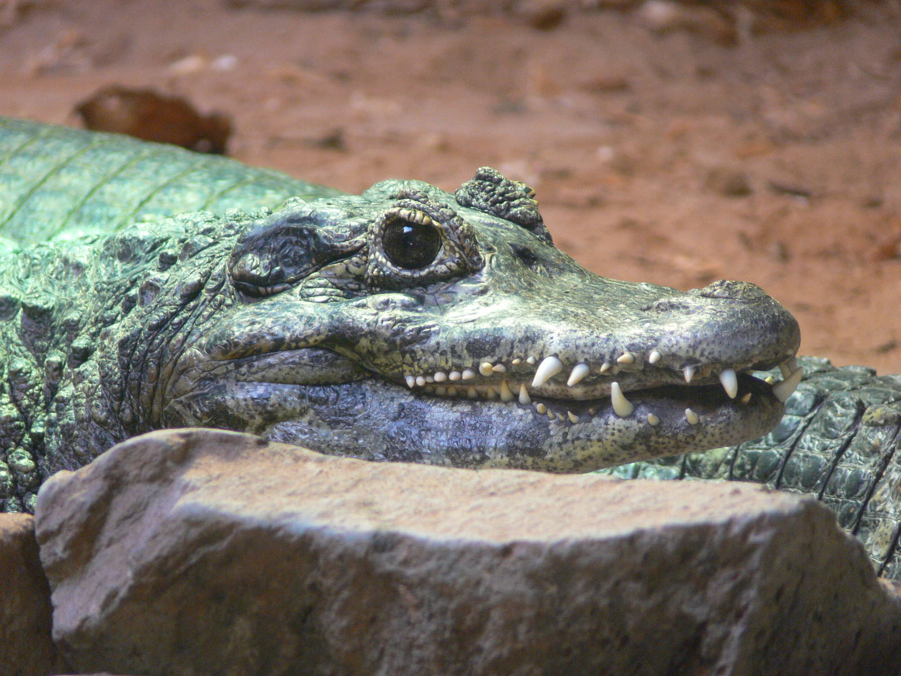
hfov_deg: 5.4
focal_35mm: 370
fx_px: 9631
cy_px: 338
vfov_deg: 4.0
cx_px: 450
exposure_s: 1/25
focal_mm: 78.2
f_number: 3.7
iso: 200
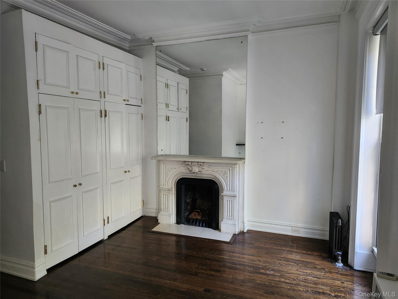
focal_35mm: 23
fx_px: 264
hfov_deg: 73.9
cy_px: 150
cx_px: 199
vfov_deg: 58.9
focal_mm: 5.54
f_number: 1.8
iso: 640
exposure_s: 1/60
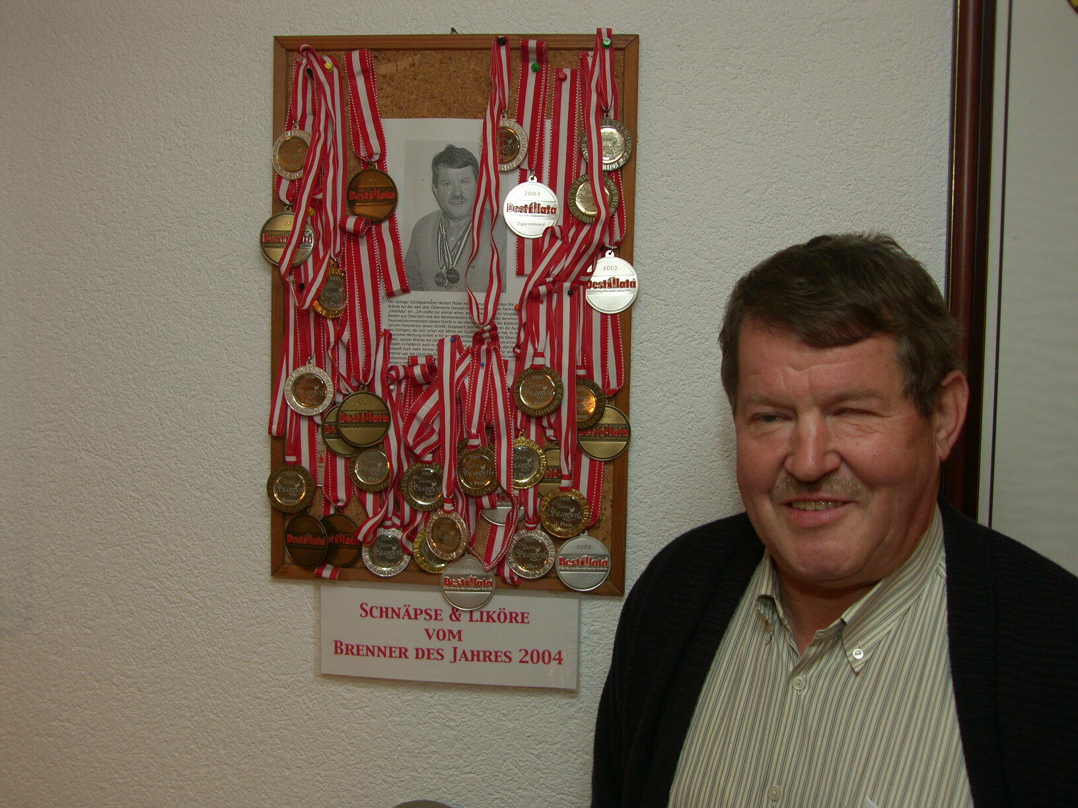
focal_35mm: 40
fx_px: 1246
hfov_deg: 46.8
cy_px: 404
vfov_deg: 36.0
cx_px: 539
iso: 50
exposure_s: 1/40
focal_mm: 10.3
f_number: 2.5
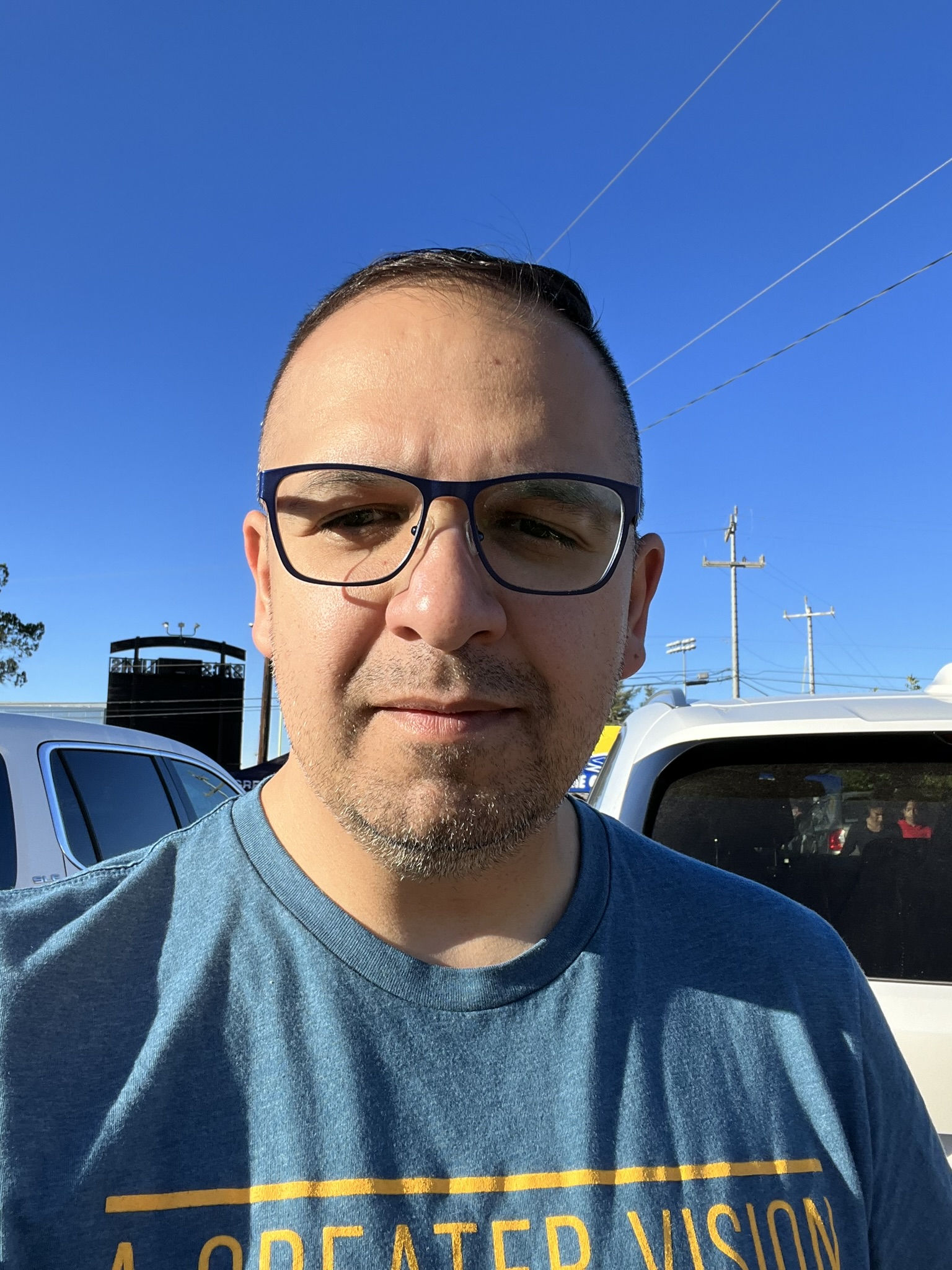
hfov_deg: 46.8
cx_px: 476
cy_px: 635
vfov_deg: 60.0
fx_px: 1100
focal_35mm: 30
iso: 32
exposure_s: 1/740
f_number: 2.2
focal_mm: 2.71
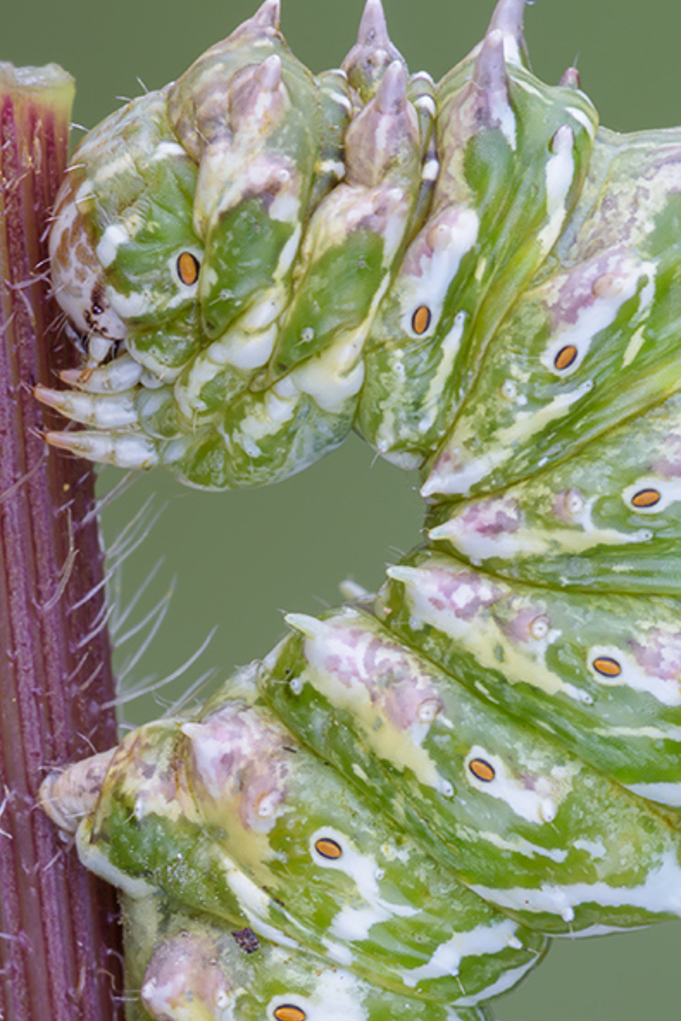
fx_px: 10775
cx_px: 373
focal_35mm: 380
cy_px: 823
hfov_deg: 3.6
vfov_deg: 5.4
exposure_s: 1/5
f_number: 22
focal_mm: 180
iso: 100
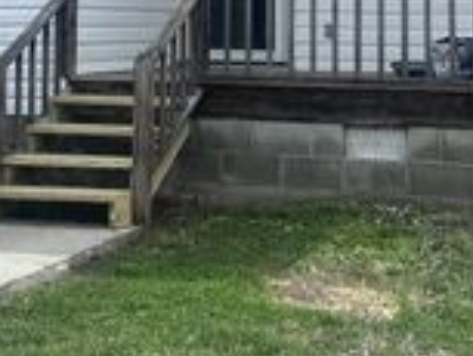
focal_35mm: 85
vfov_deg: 16.7
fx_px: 1162
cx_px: 244
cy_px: -67
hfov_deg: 23.0
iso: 50
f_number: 1.5
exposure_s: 1/3831
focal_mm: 5.7
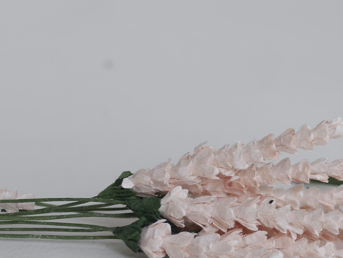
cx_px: 266
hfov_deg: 16.9
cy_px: 218
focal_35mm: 116
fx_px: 1150
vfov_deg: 12.7
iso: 200
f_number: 2.8
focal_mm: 20
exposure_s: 1/250
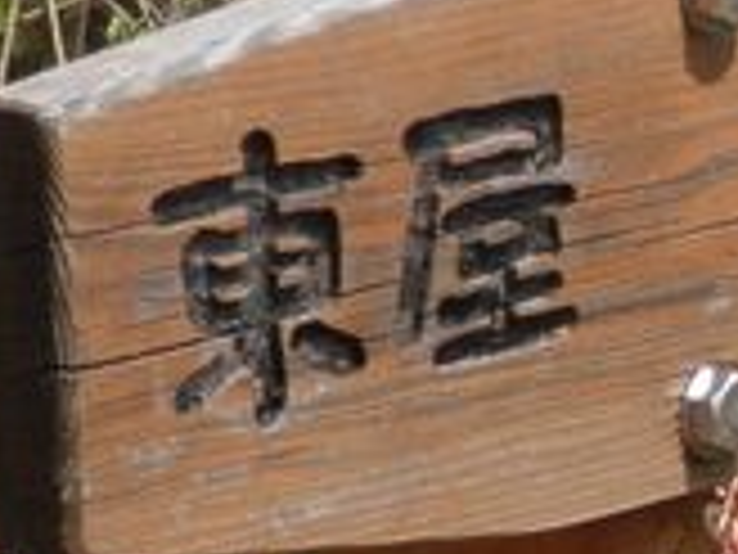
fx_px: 5095
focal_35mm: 239
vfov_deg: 6.2
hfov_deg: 7.9
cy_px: 595
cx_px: 1472
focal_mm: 8.9
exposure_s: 1/640
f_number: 4
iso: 80
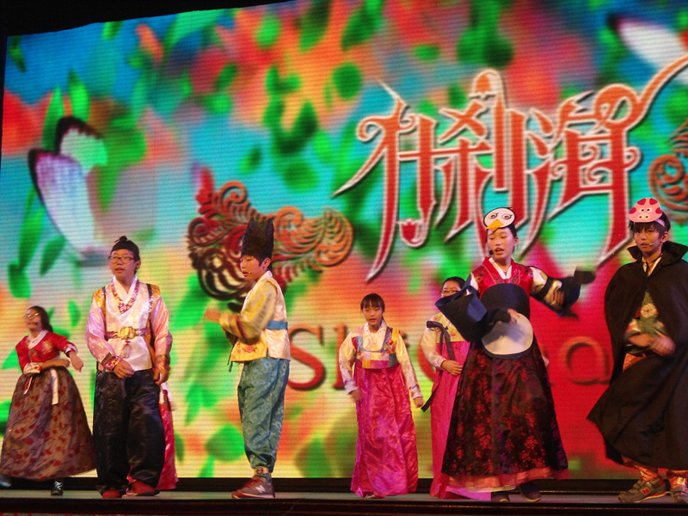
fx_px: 1252
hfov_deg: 30.7
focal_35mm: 63
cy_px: 258
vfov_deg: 23.3
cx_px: 344
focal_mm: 11.2
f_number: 4.2
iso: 200
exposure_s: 1/60
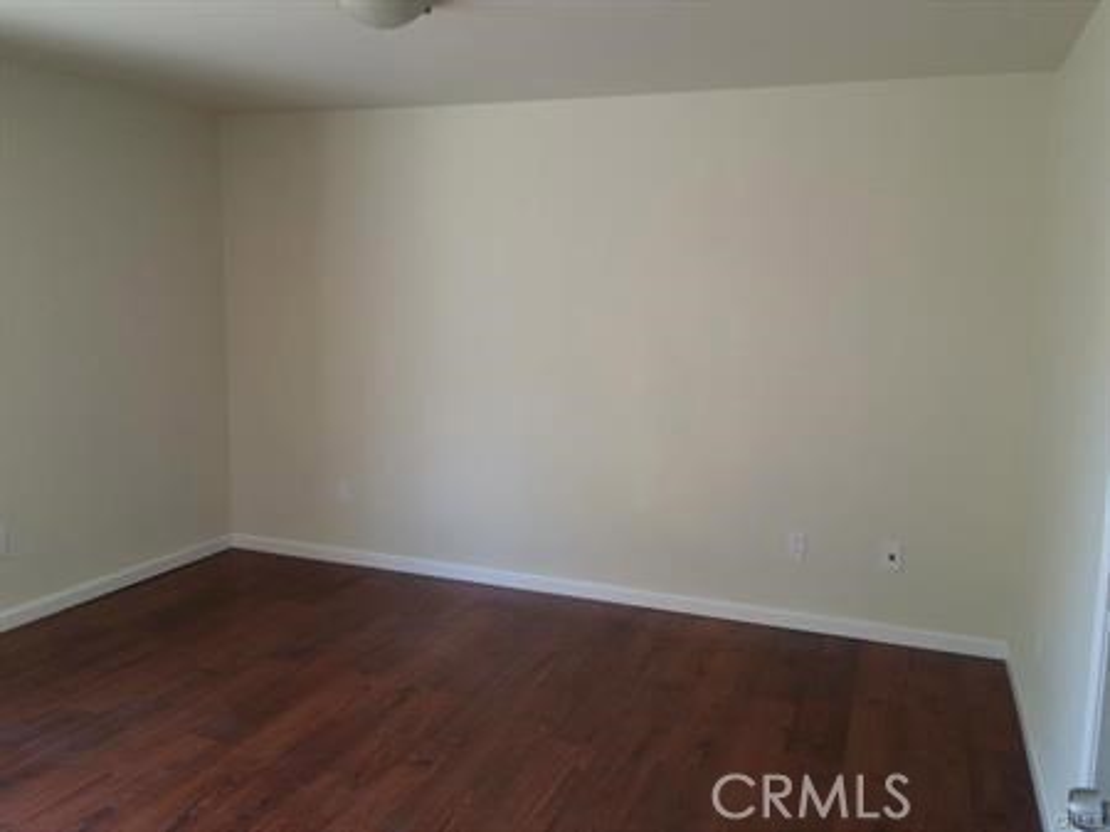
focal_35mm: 29
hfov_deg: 61.7
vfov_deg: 48.2
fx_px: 929
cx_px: 555
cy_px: 416
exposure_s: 1/30
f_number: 2.2
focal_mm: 4.15
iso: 80
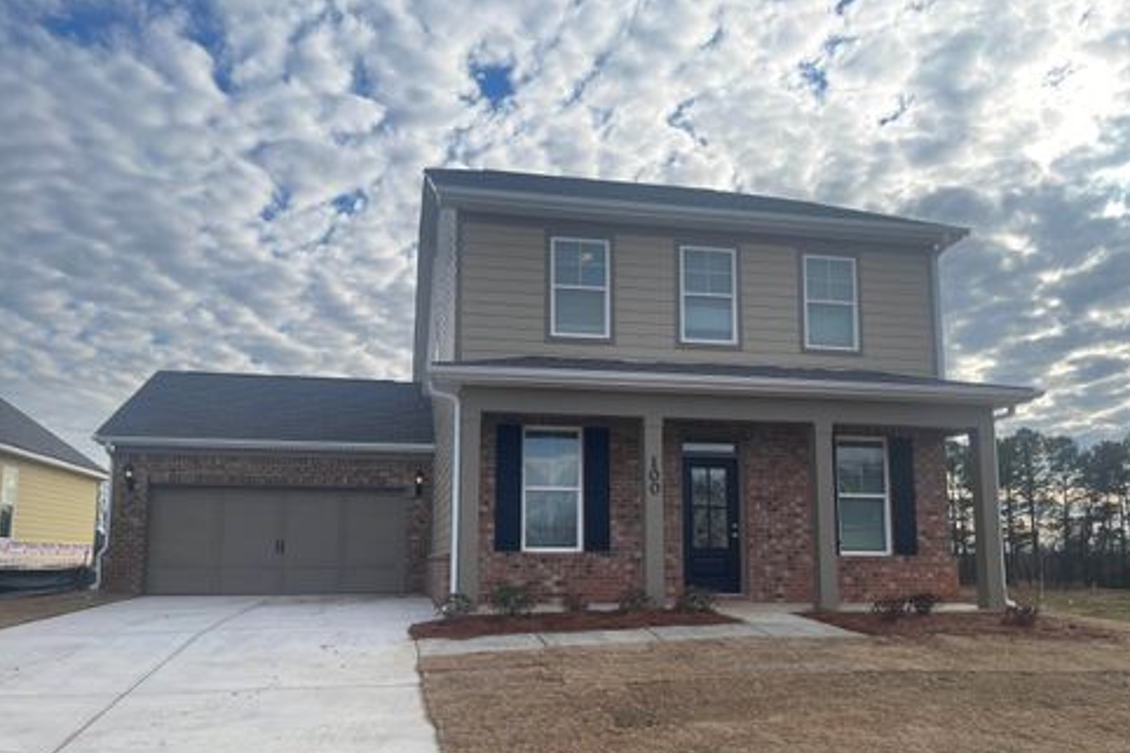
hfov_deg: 67.4
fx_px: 847
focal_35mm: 27
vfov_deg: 47.7
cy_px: 435
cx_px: 567
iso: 32
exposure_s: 1/2336
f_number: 1.6
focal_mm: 5.1
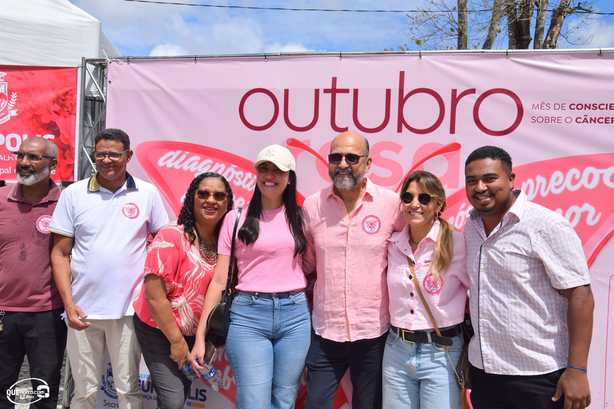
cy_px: 204
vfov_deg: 36.9
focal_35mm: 36
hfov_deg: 53.1
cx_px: 307
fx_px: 614
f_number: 11
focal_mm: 24
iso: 200
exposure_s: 1/500
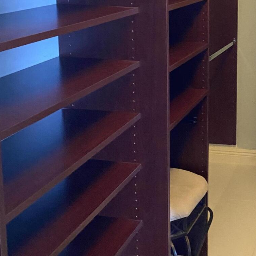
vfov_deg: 27.5
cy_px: 46
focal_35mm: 61
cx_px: 254
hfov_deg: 26.7
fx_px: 510
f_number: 1.8
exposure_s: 1/30
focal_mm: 4.25
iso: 800
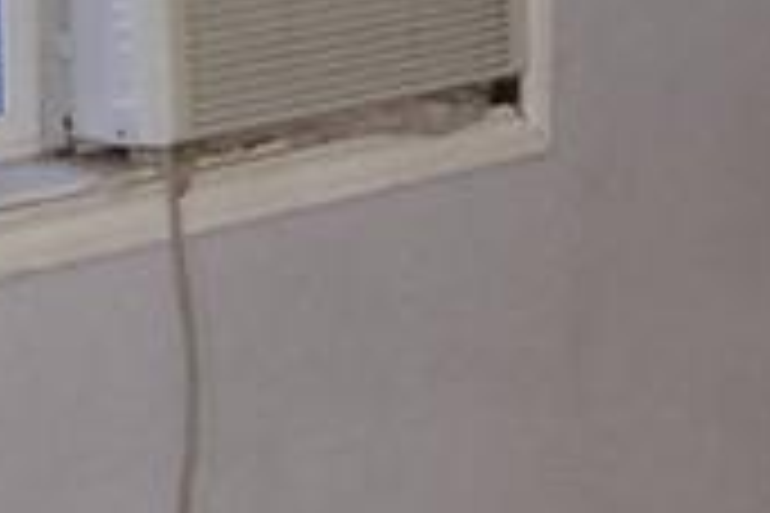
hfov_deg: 11.7
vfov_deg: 8.4
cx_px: 1373
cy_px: -50
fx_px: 3465
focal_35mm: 162
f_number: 1.8
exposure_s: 1/9.99
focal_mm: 4.25
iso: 200
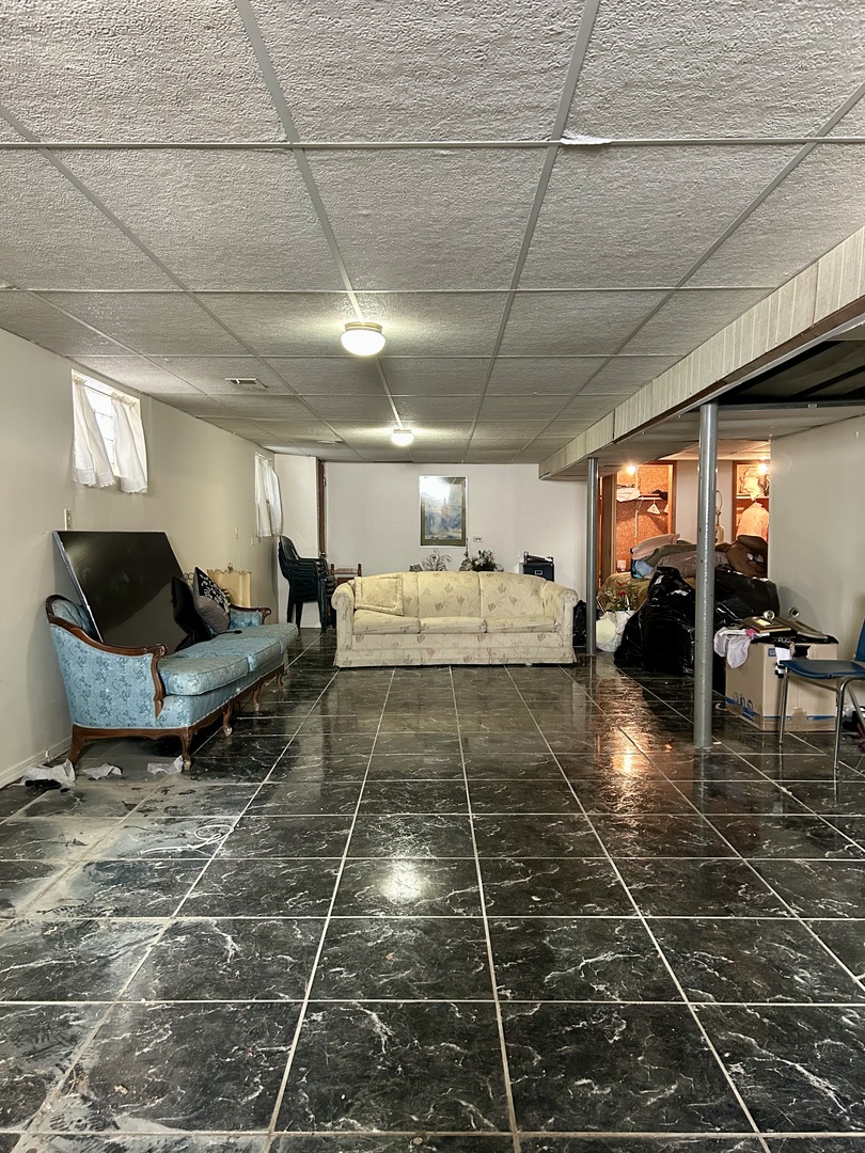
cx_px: 432
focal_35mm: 26
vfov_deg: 67.3
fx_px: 866
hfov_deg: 53.1
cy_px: 576
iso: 400
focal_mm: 5.7
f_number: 1.5
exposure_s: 1/40
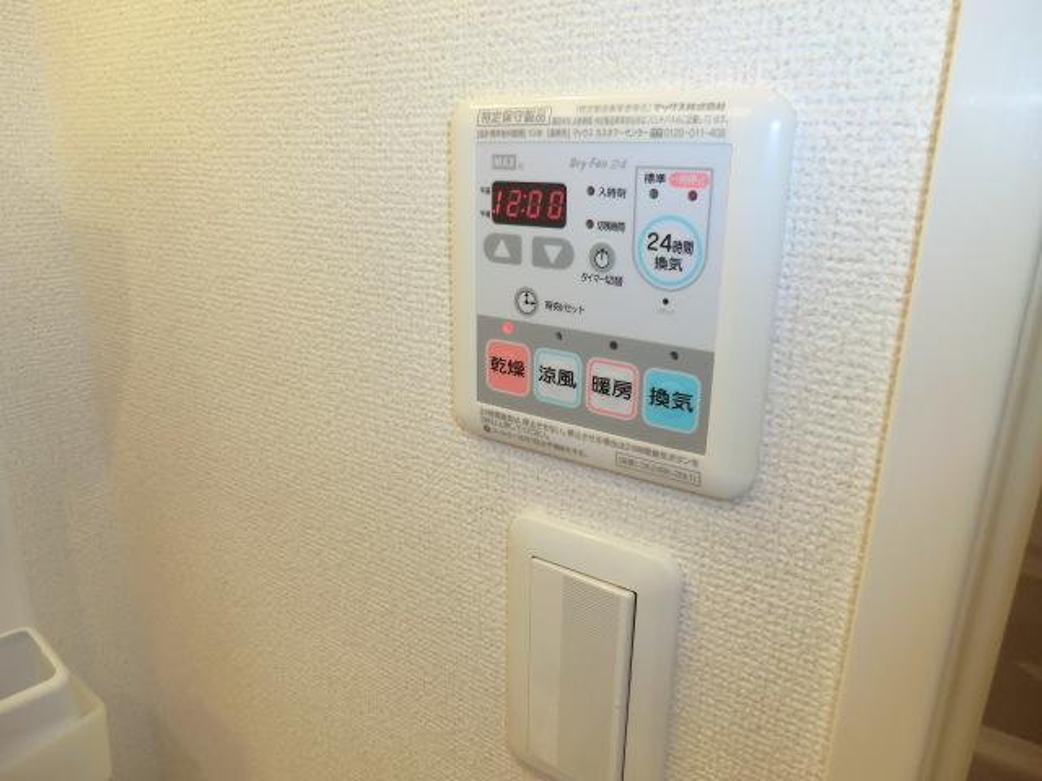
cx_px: 521
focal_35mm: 24
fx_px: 722
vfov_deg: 56.8
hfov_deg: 71.6
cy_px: 390
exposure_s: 1/60
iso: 160
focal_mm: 4.3
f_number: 3.2
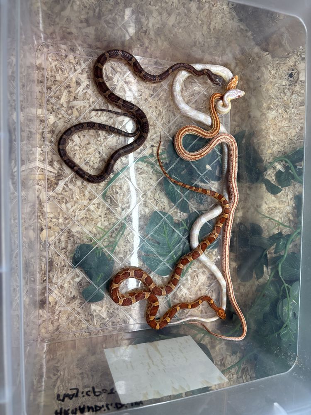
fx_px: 311
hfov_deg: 53.1
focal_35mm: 26
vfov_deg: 67.3
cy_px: 208
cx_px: 156
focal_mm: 5.96
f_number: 1.6
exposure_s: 1/100
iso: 64
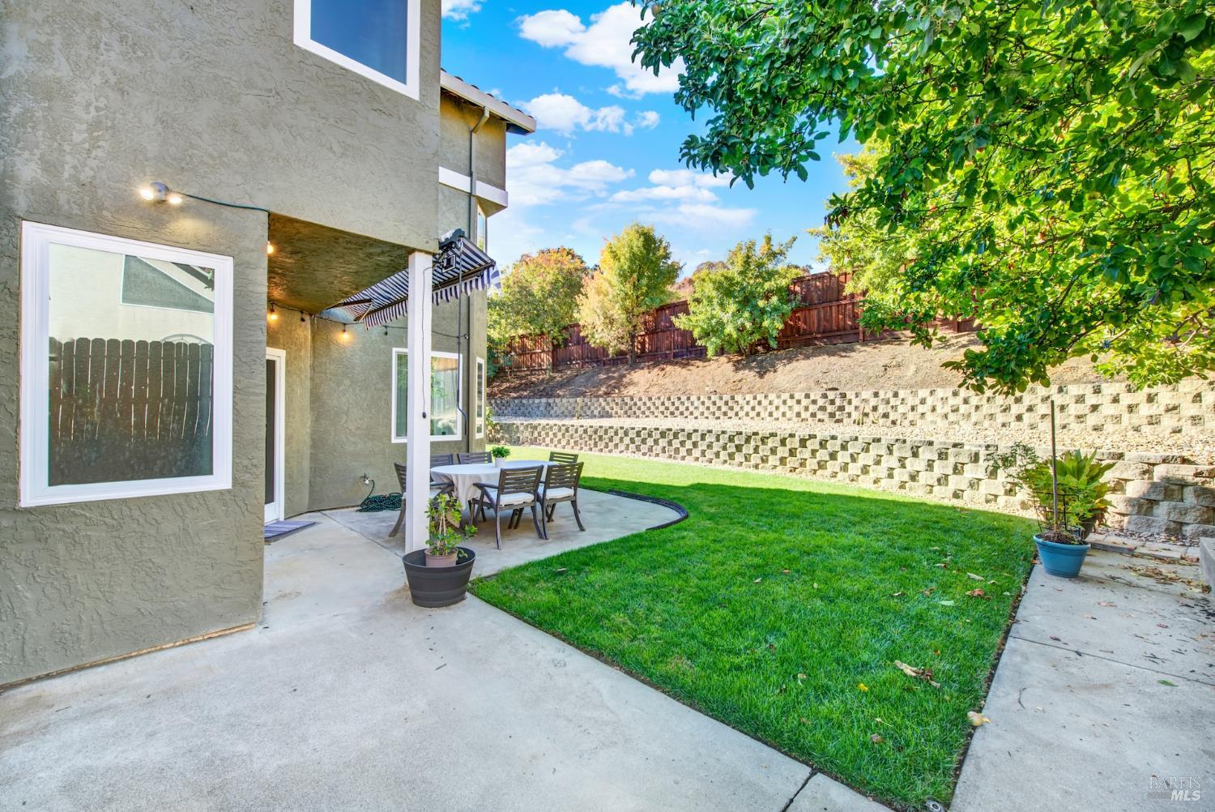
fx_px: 473
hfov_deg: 104.2
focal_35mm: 14
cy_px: 406
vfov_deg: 81.3
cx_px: 608
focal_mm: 14
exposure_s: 1/20
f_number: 14
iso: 100
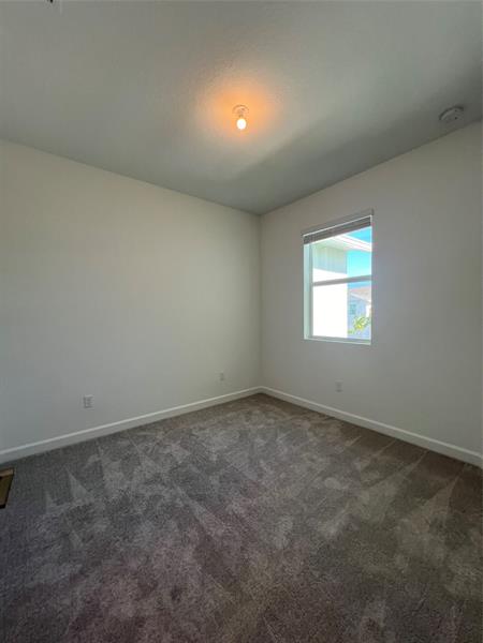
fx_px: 242
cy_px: 322
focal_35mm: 13
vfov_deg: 106.2
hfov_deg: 89.9
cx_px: 242
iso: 64
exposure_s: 1/120
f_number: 1.8
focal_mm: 1.57
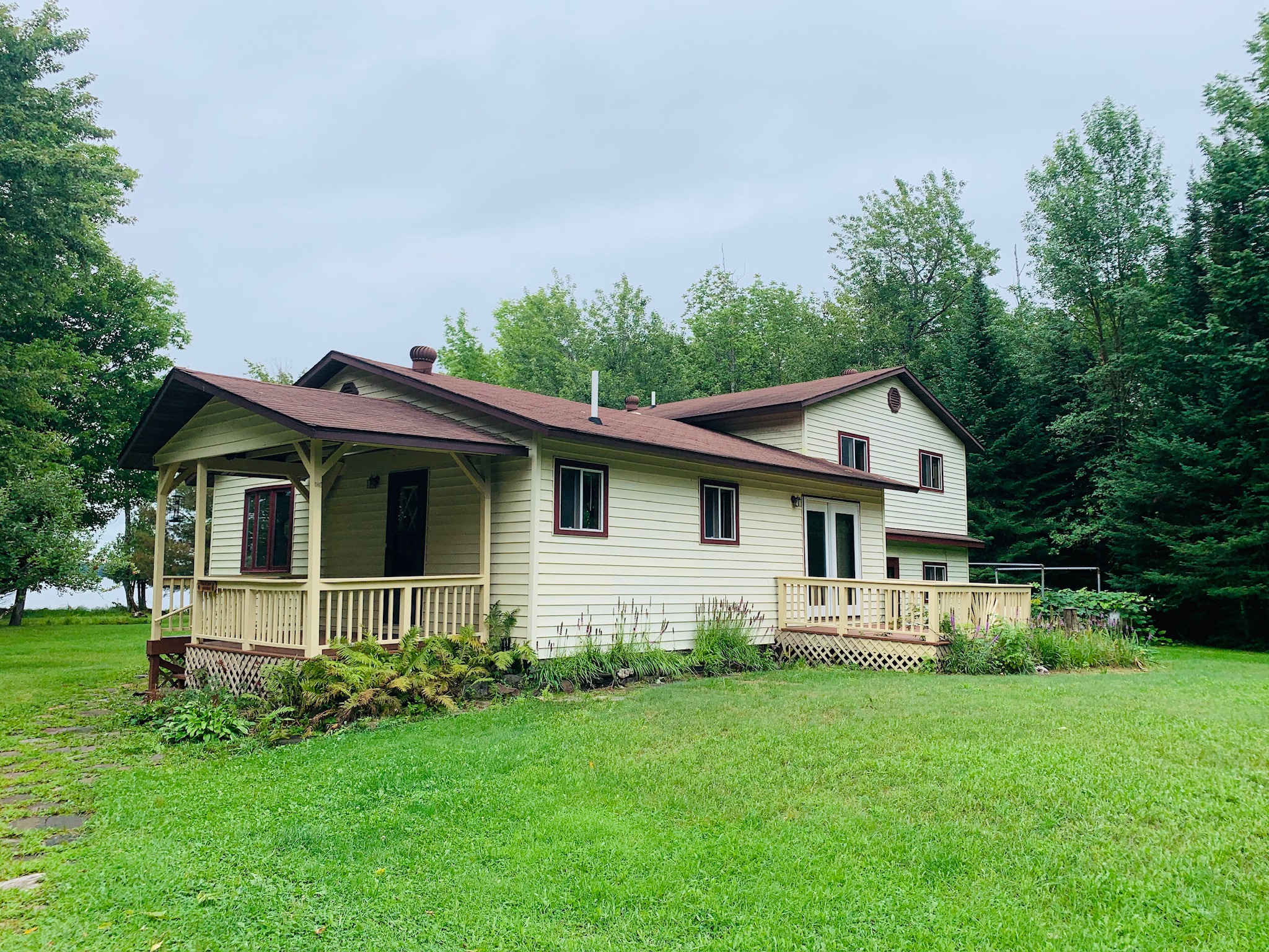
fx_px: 953
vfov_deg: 53.1
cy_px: 476
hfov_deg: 67.3
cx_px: 634
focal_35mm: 26
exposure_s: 1/1163
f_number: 1.8
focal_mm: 4.25
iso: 25
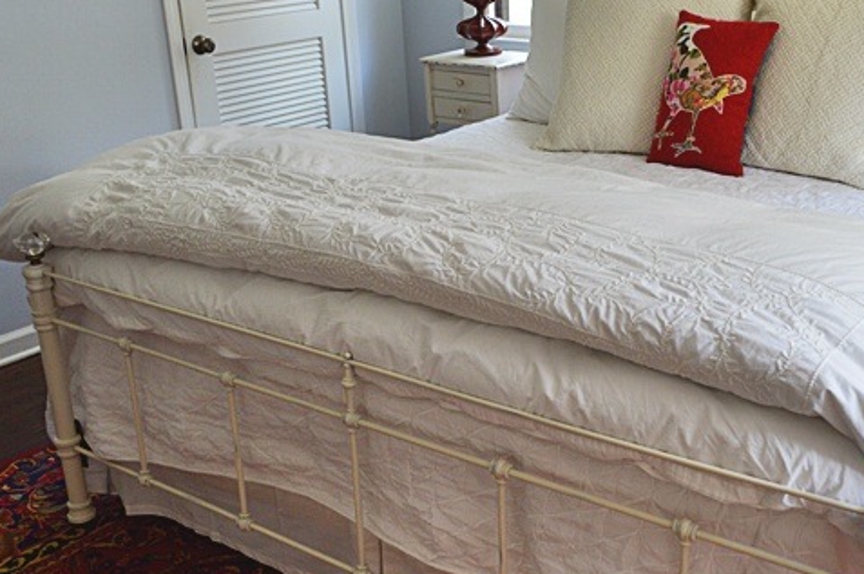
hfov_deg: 44.0
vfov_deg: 30.4
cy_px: 291
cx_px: 560
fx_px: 1055
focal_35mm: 44
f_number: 3.8
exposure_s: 1/40
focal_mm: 20
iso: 400
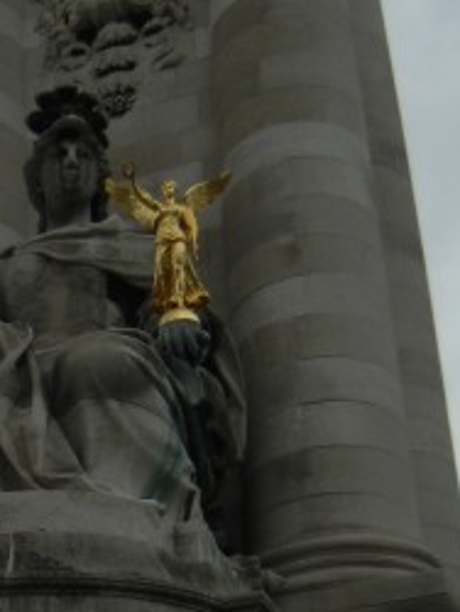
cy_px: 475
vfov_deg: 21.1
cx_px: 37
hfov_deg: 15.9
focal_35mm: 92
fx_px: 1627
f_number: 7
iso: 160
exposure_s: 1/676
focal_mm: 5.4
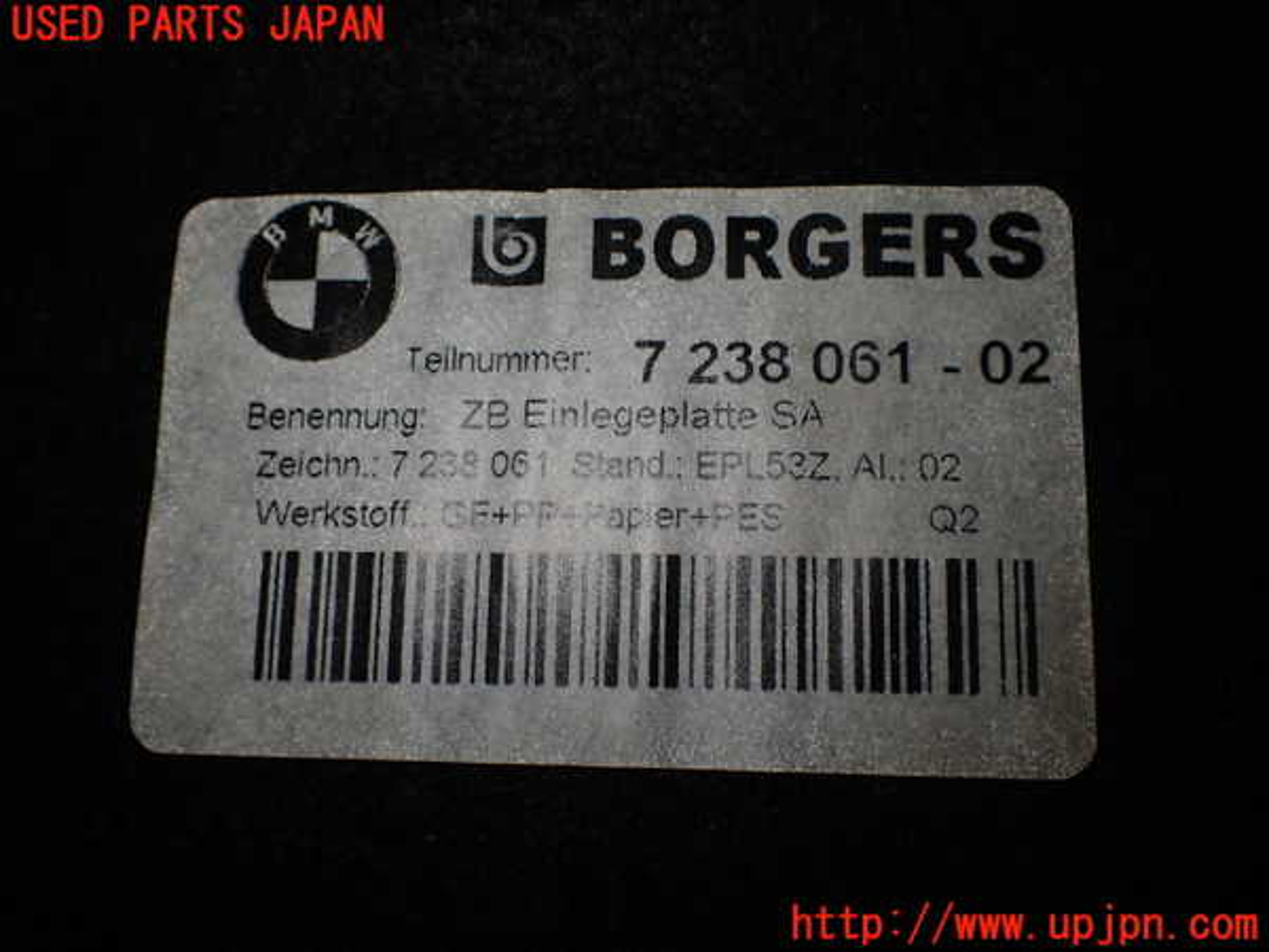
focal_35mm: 30
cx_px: 634
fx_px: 1100
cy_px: 476
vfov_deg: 46.8
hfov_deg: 60.0
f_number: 2.3
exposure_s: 1/160
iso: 100
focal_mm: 5.4
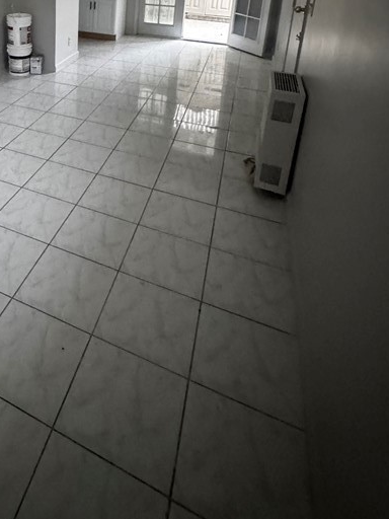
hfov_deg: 45.0
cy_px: 48
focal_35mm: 28
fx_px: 420
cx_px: 36
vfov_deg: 54.8
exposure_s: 1/54
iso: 1250
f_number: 2.2
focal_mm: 2.22
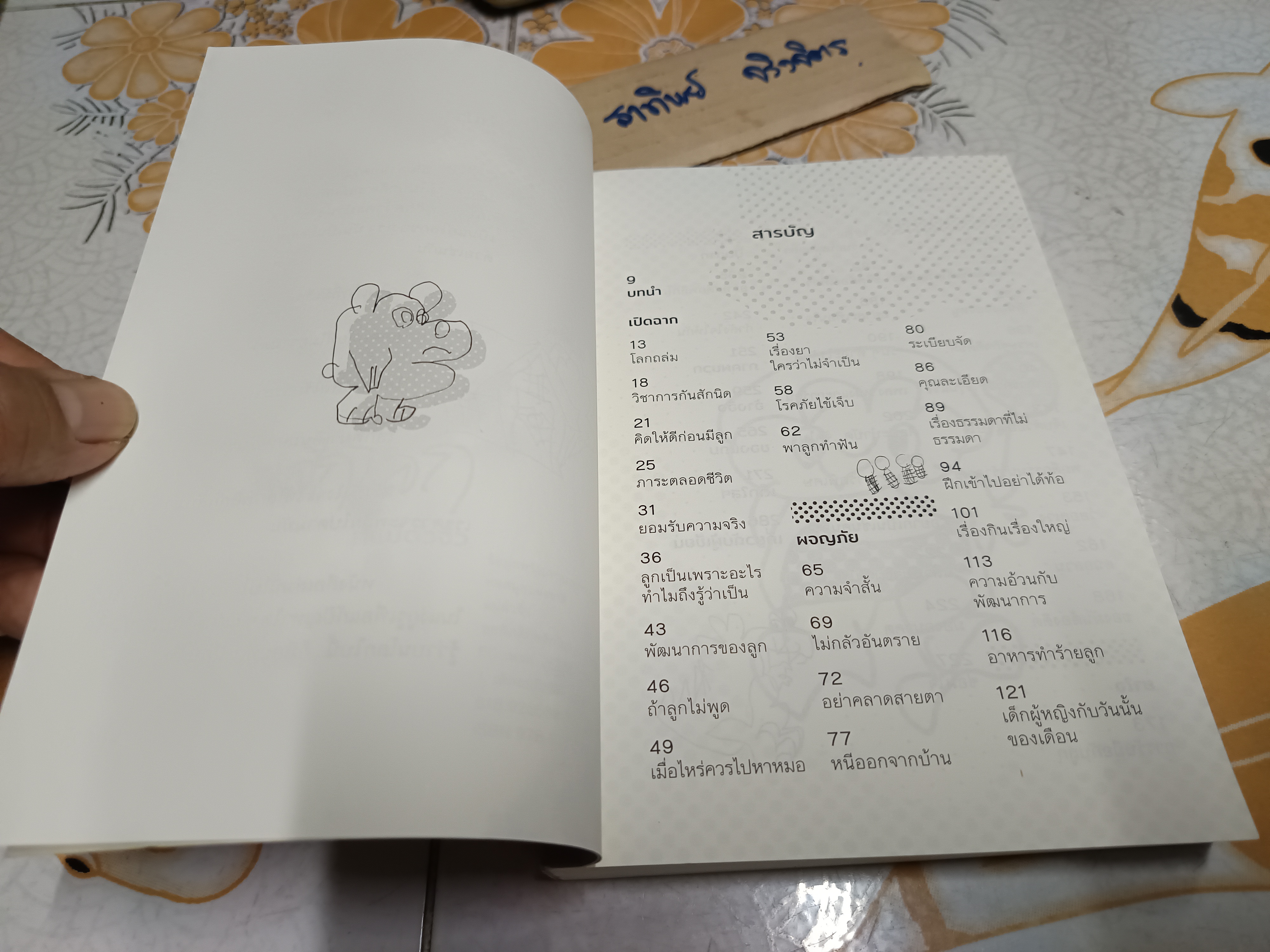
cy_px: 476
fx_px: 881
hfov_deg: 71.6
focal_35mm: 24
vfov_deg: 56.8
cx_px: 635
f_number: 1.7
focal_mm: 5.31
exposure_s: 1/50
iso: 992
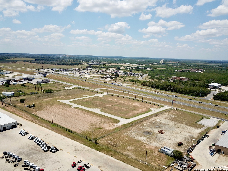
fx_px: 171
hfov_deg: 67.3
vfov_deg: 53.1
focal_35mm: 26
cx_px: 114
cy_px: 86
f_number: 2.2
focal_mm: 4.73
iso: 100
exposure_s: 1/1923
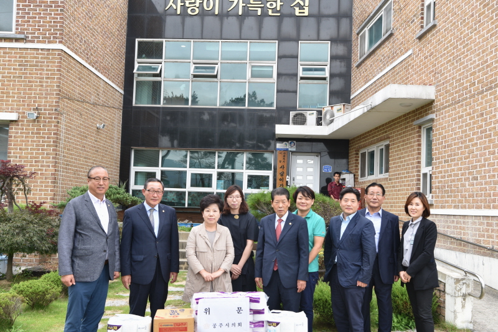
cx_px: 249
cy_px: 166
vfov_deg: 35.0
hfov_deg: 50.7
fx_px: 526
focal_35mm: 38
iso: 100
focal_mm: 38
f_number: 5.6
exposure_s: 1/100
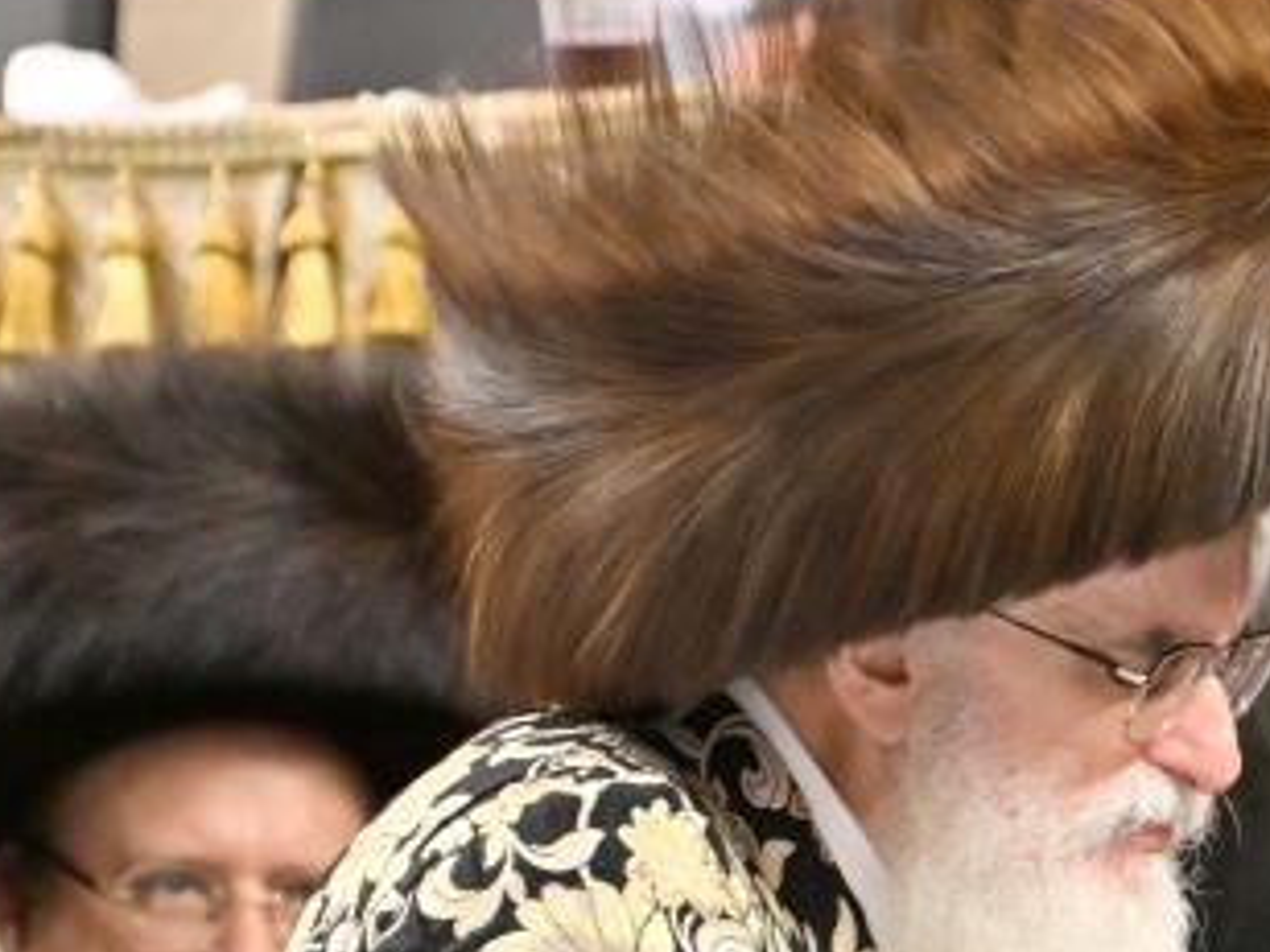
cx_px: 1394
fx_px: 25462
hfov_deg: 2.9
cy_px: 1014
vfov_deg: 2.1
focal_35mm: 694
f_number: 2.8
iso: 1250
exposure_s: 1/200
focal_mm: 145
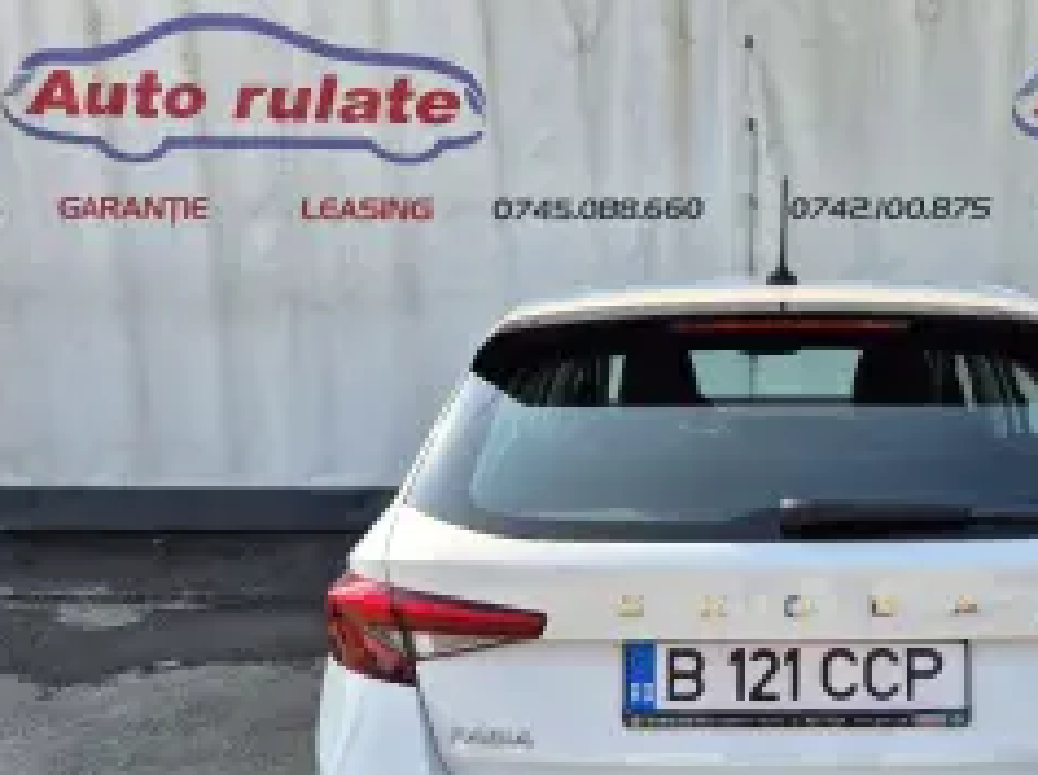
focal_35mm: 35
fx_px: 1048
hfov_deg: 50.7
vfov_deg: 40.1
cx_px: 766
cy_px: 521
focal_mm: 5.4
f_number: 1.8
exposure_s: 1/564
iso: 25
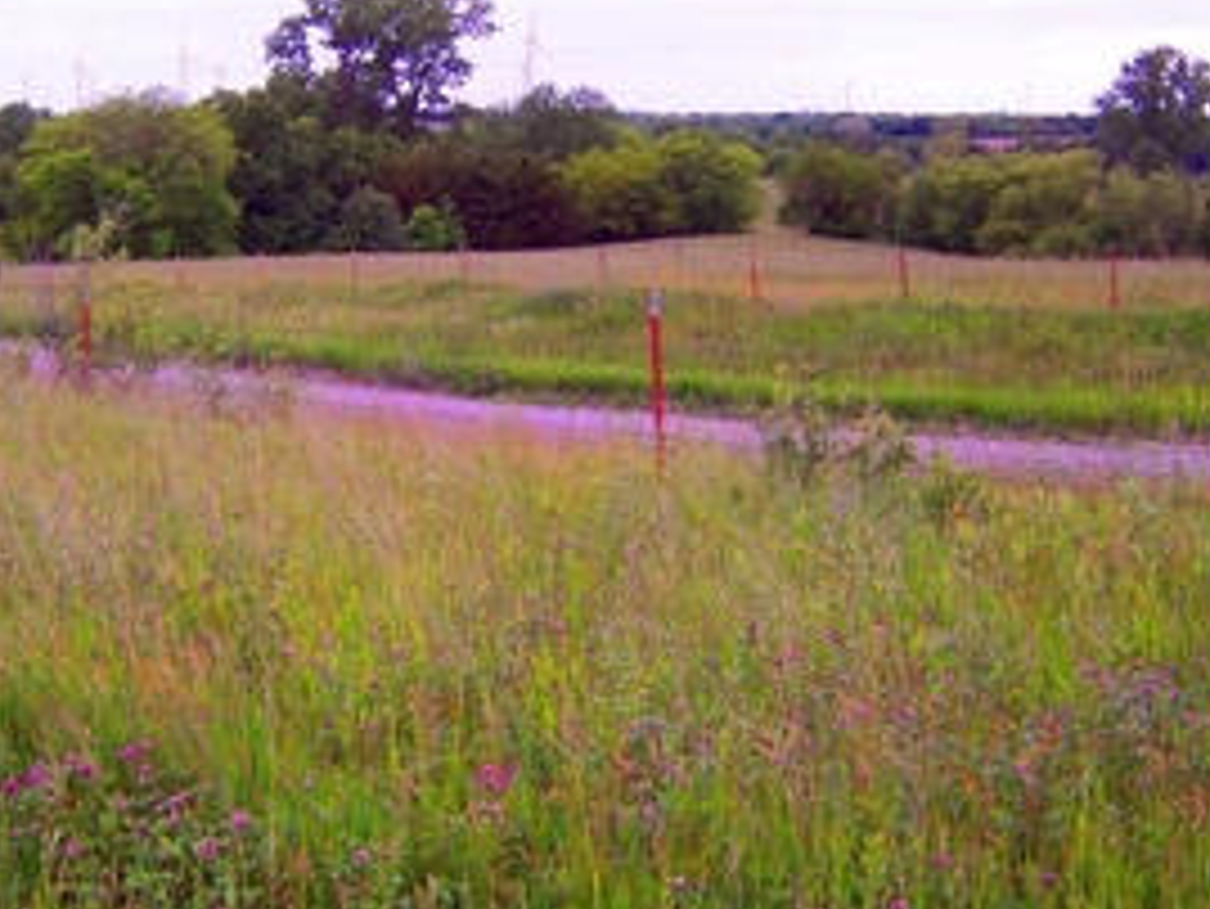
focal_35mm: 49
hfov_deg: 38.5
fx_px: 1714
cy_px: 396
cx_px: 414
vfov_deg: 29.7
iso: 80
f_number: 2.8
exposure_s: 1/90
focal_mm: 5.5
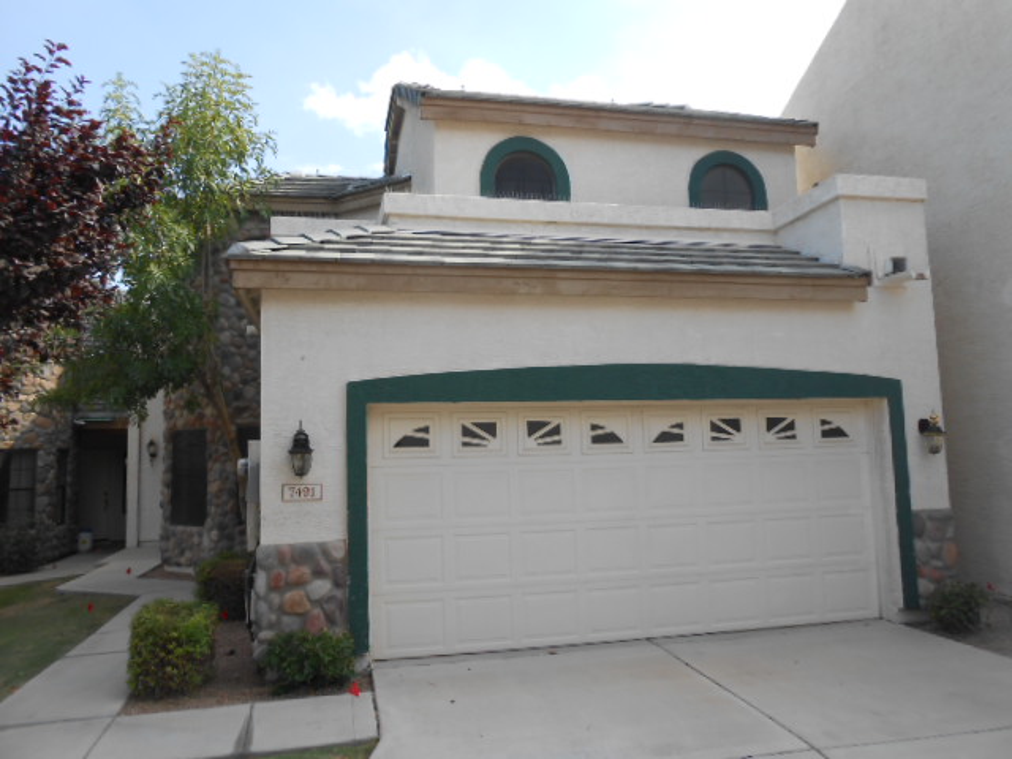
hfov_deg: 67.3
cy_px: 380
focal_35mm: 26
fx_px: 760
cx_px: 506
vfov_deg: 53.1
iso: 80
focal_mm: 4.6
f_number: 3.5
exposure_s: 1/400
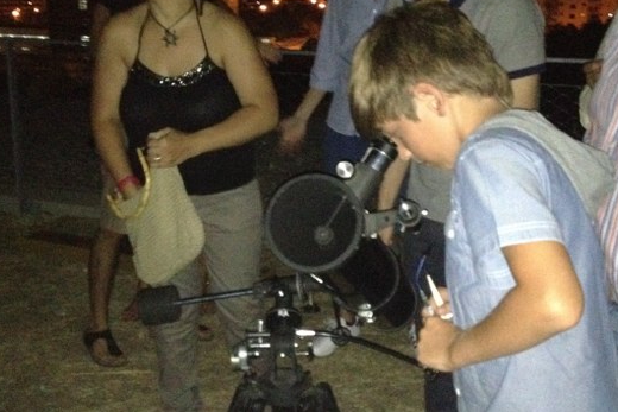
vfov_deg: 24.2
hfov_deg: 35.6
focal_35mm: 56
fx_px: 962
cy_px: 213
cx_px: 309
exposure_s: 1/16
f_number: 2.4
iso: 800
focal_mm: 4.28
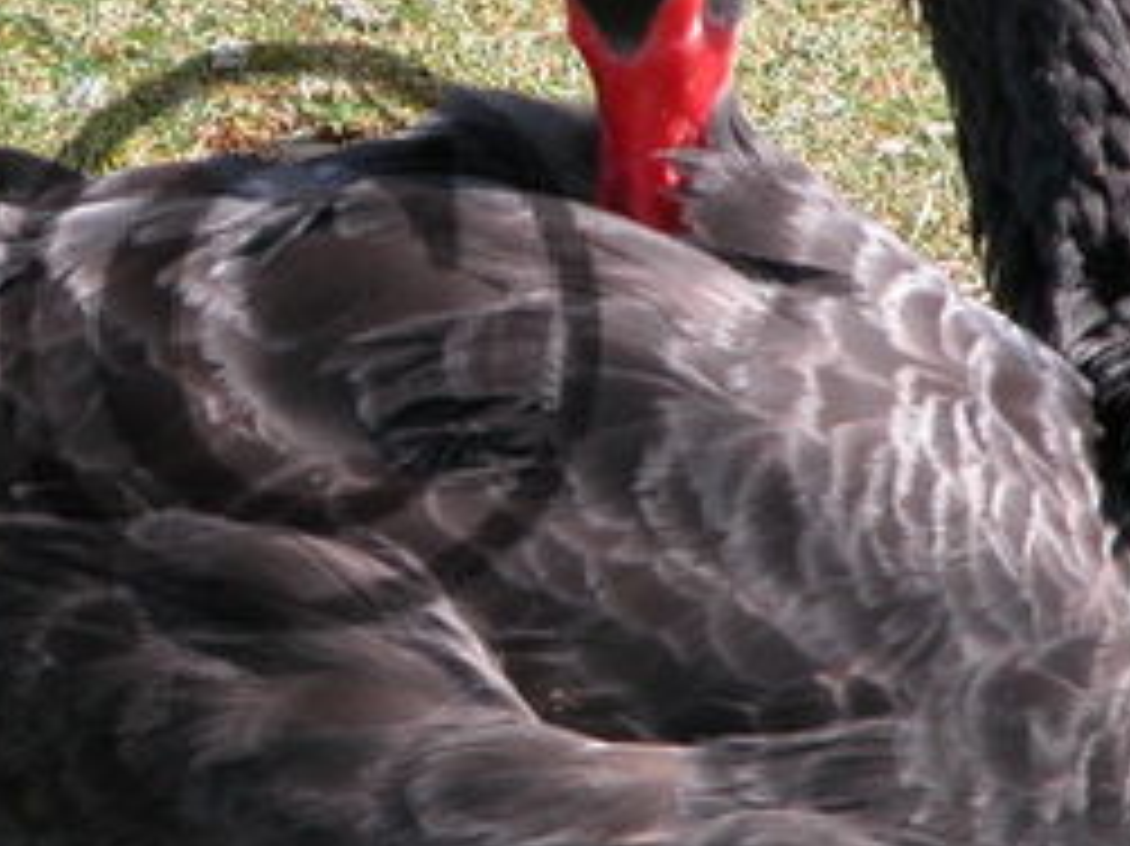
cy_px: 338
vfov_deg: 1.8
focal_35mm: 847
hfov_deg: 2.3
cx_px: 297
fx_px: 27636
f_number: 4.7
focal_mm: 67.7
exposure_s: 1/235
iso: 100
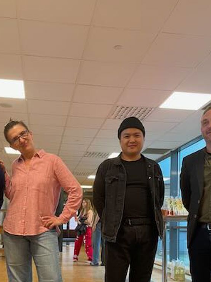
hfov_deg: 34.2
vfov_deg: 43.0
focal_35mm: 42
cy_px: 221
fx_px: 342
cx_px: 84
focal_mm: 4.2
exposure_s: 1/50
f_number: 1.6
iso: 100
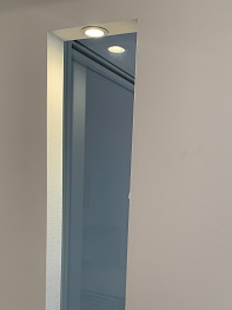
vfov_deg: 45.4
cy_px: 227
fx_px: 358
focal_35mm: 40
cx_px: 110
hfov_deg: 35.9
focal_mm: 4.25
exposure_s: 1/100
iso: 80
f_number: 1.8
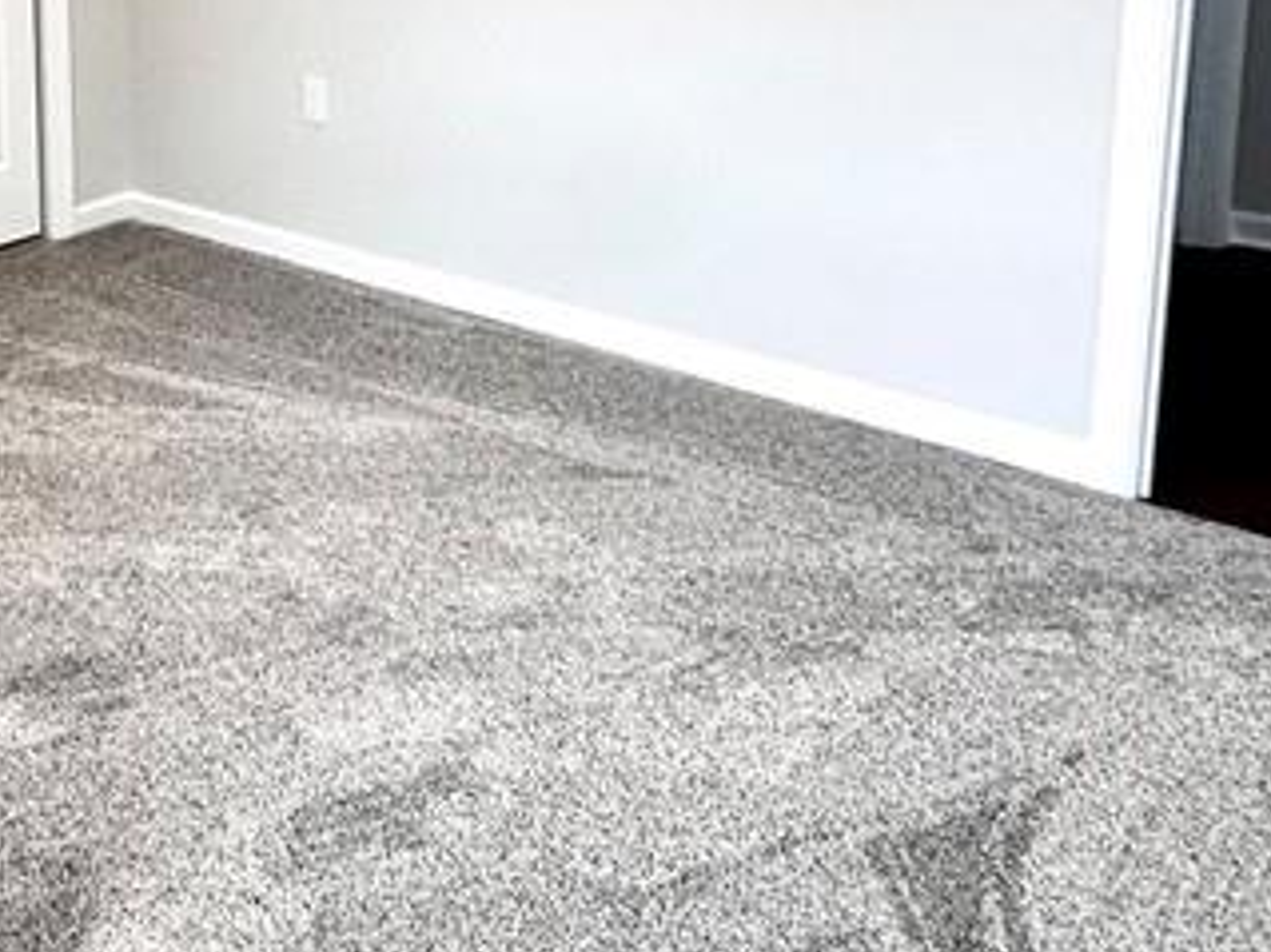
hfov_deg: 39.1
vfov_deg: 30.1
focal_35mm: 45
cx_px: 124
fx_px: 1652
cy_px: 20
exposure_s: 1/120
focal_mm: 2.22
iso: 200
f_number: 2.2
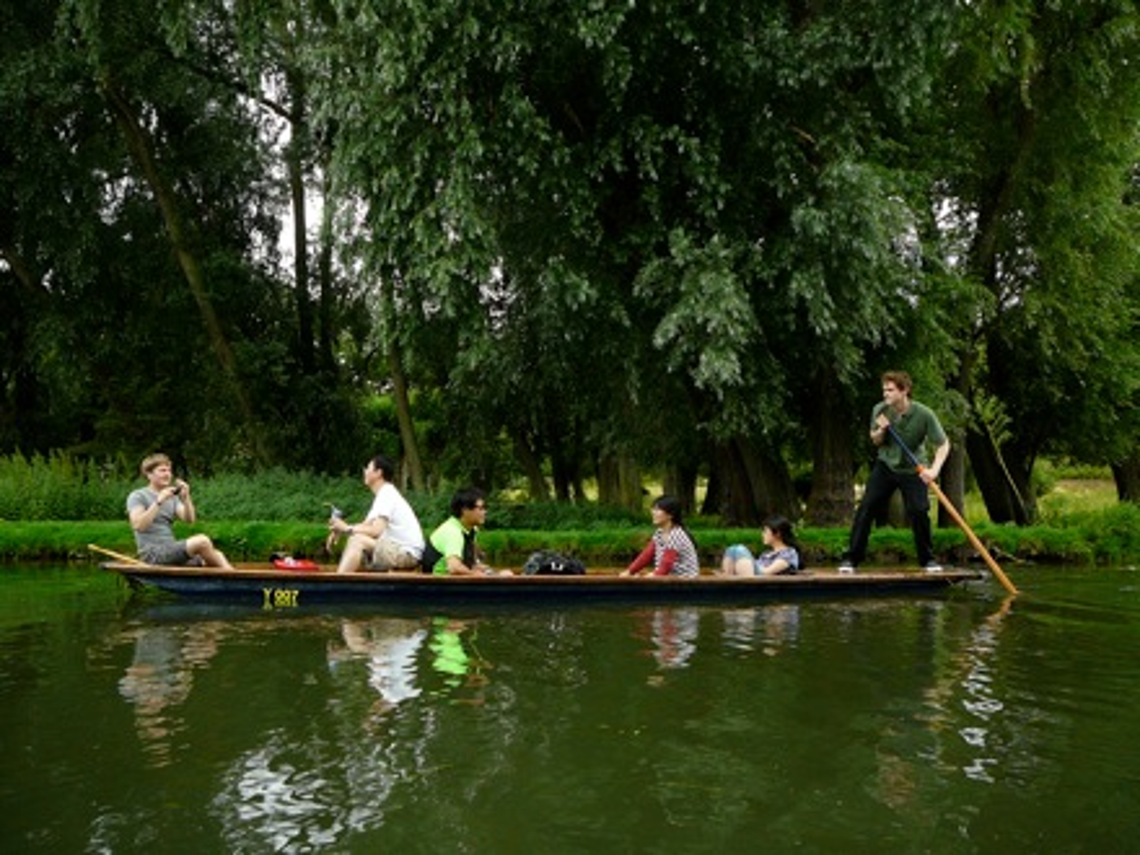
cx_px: 570
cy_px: 428
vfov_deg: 40.7
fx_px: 1153
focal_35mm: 35
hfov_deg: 52.6
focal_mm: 5.2
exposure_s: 1/125
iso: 80
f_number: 2.8
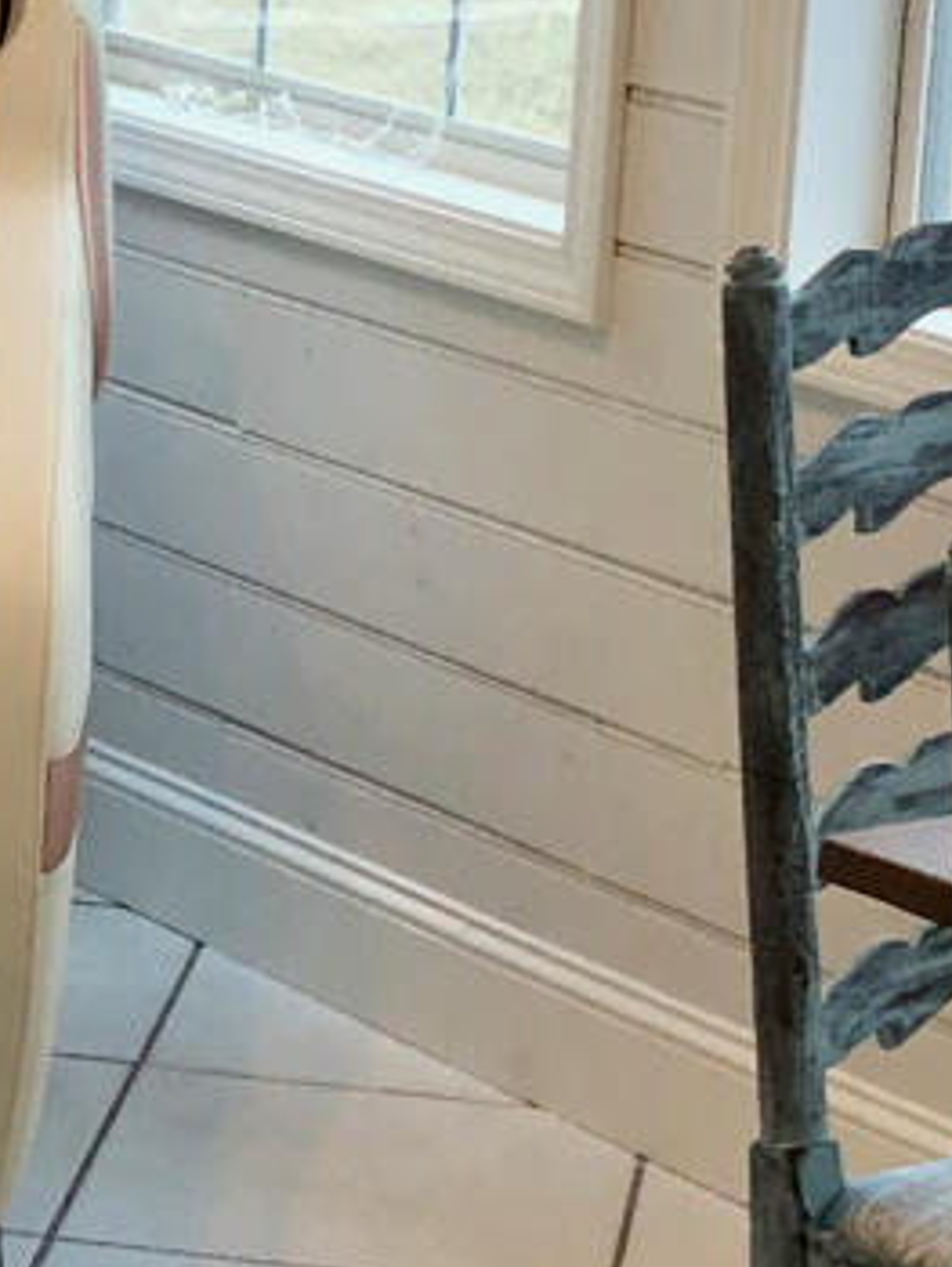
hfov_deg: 9.2
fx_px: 5860
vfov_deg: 12.3
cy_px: 232
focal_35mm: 160
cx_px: 4
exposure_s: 1/30
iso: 32
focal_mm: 4
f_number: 1.8
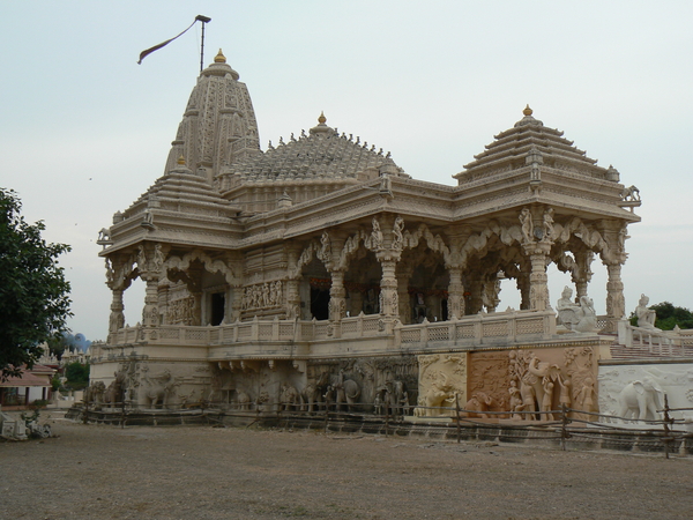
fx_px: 841
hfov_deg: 44.8
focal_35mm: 42
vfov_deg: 34.3
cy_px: 260
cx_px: 346
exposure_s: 1/100
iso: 80
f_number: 4.5
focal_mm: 7
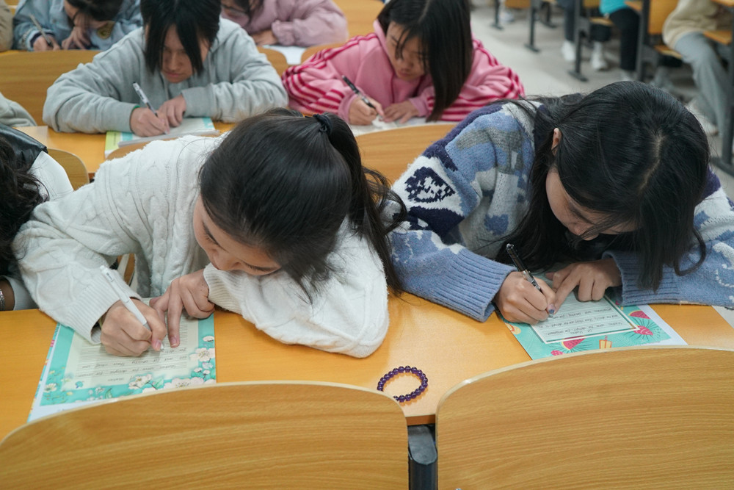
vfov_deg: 36.0
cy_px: 245
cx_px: 367
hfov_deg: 51.9
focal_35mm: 37
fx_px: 754
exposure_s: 1/160
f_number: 4
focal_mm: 37
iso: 2500
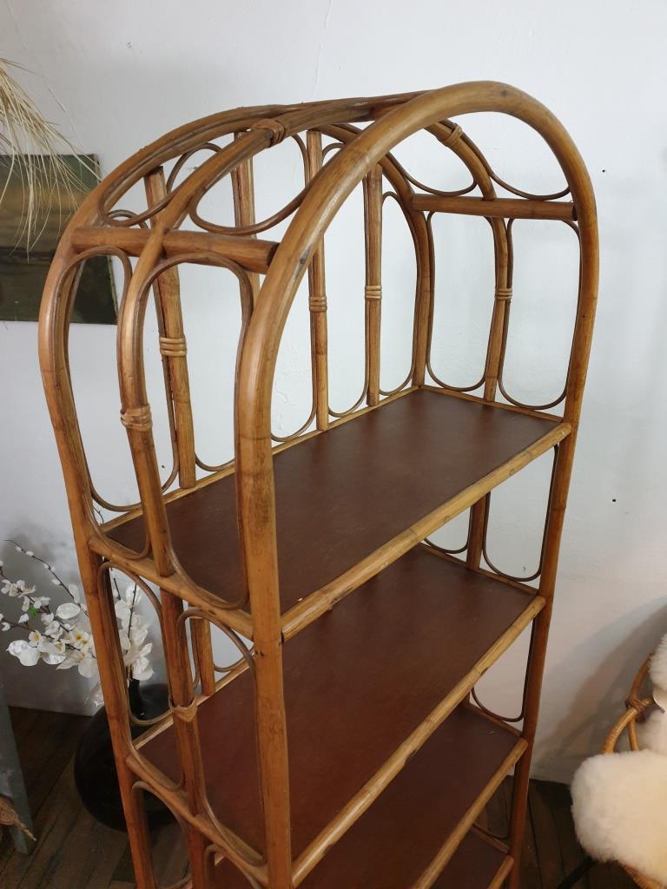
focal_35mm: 26
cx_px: 334
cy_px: 444
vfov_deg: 67.3
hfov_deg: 53.1
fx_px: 668
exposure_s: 1/50
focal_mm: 4.3
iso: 320
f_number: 1.5
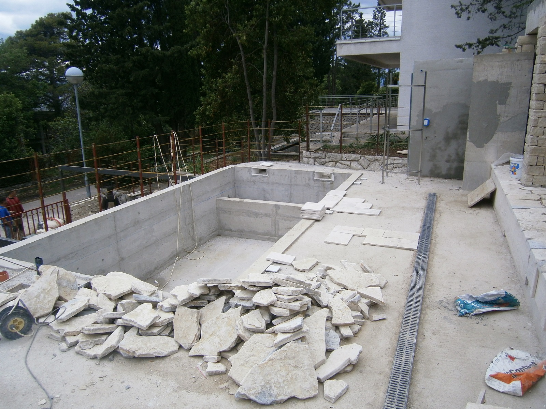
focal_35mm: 26
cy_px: 204
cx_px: 273
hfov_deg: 67.3
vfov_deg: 53.1
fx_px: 410
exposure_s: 1/80
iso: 80
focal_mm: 4.7
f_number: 8
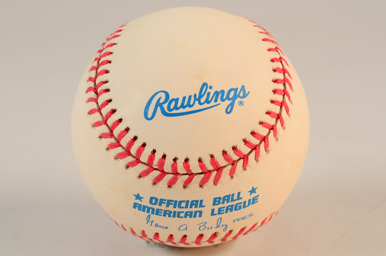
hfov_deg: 27.0
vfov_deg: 18.1
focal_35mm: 75
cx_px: 193
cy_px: 128
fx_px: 803
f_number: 14
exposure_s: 1/160
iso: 200
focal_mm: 50
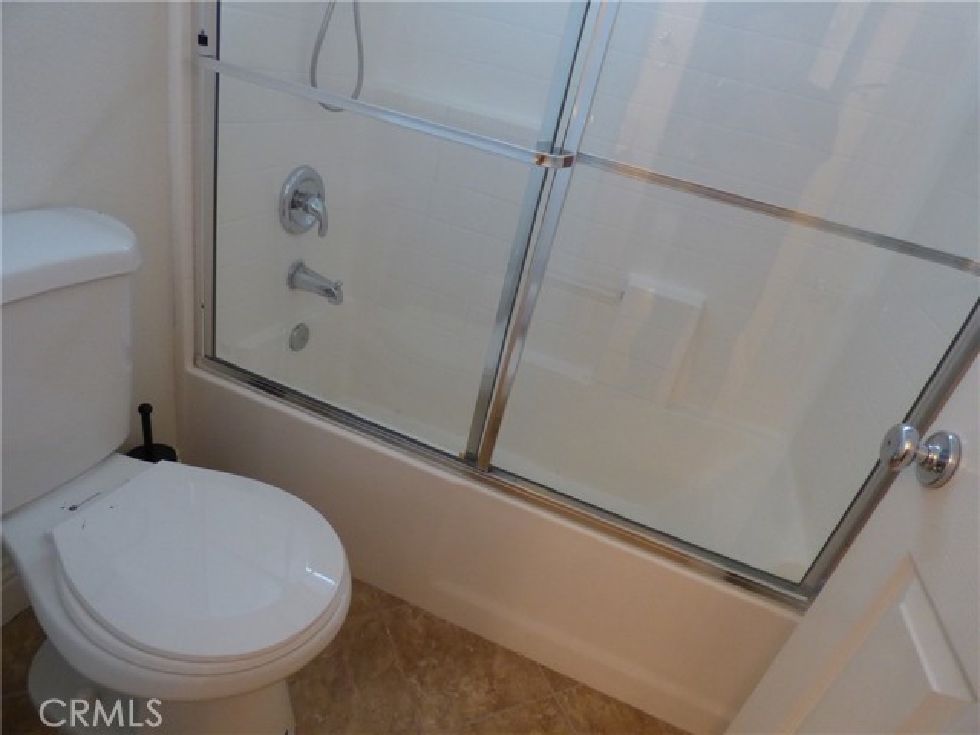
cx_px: 490
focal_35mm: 20
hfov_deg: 81.7
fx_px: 566
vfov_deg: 66.0
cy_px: 368
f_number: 2.8
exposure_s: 1/50
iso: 400
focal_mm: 3.58
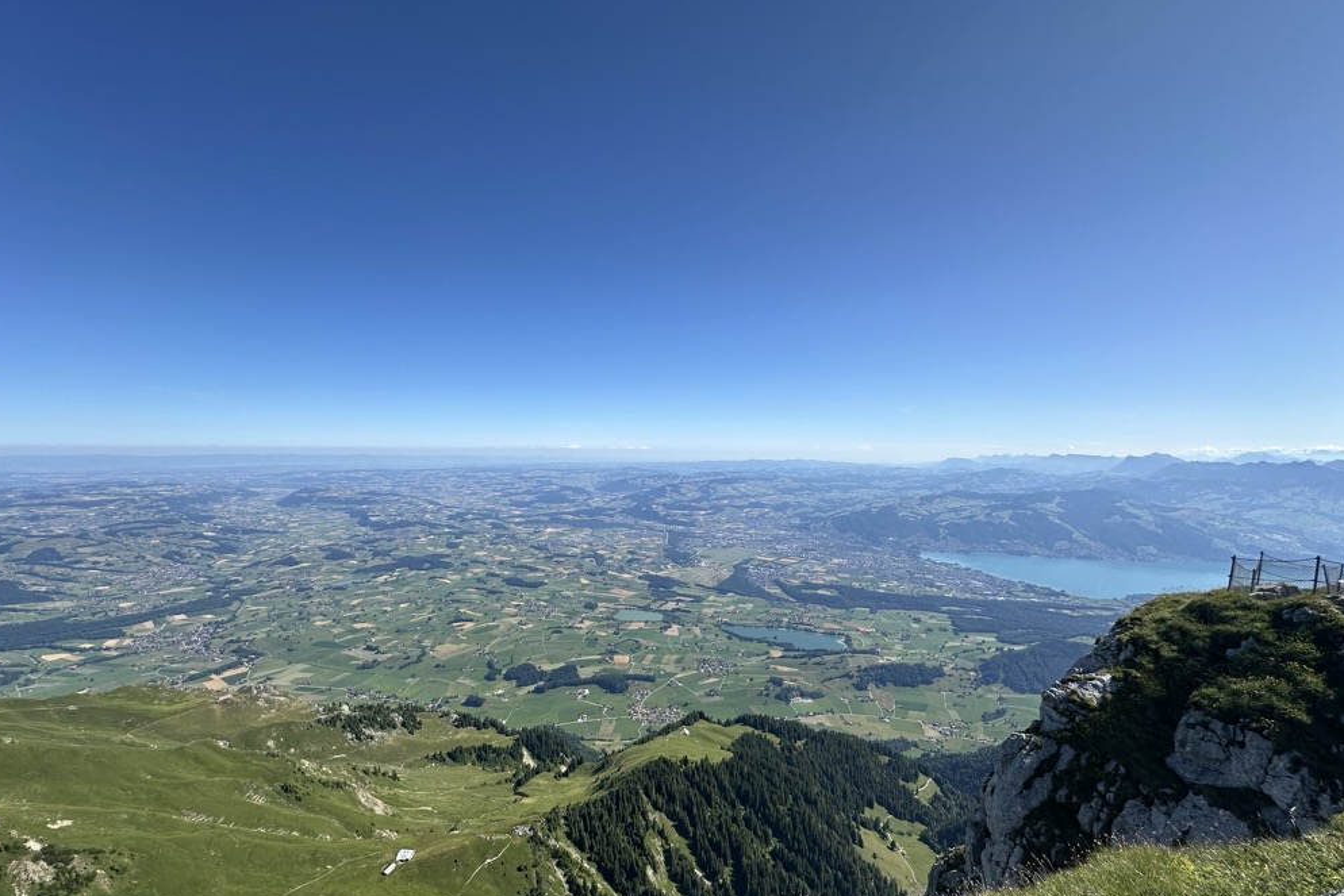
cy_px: 514
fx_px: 560
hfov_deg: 100.4
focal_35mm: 15
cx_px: 657
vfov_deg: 76.9
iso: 50
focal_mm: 2.22
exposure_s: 1/2747
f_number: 2.2
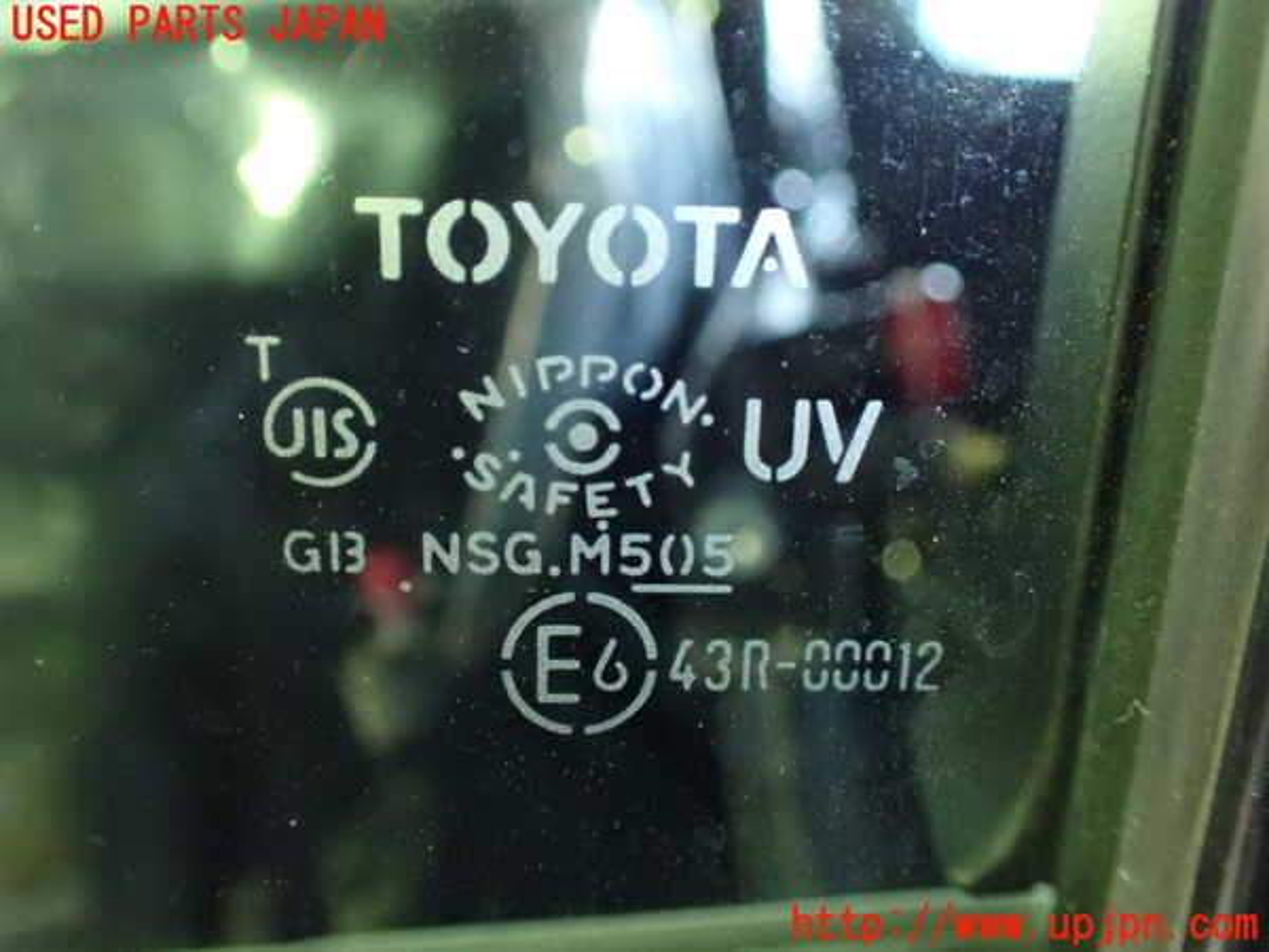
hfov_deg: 60.0
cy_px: 476
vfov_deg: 46.8
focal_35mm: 30
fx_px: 1100
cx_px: 634
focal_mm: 5.4
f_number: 2.3
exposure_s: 1/20
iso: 1600
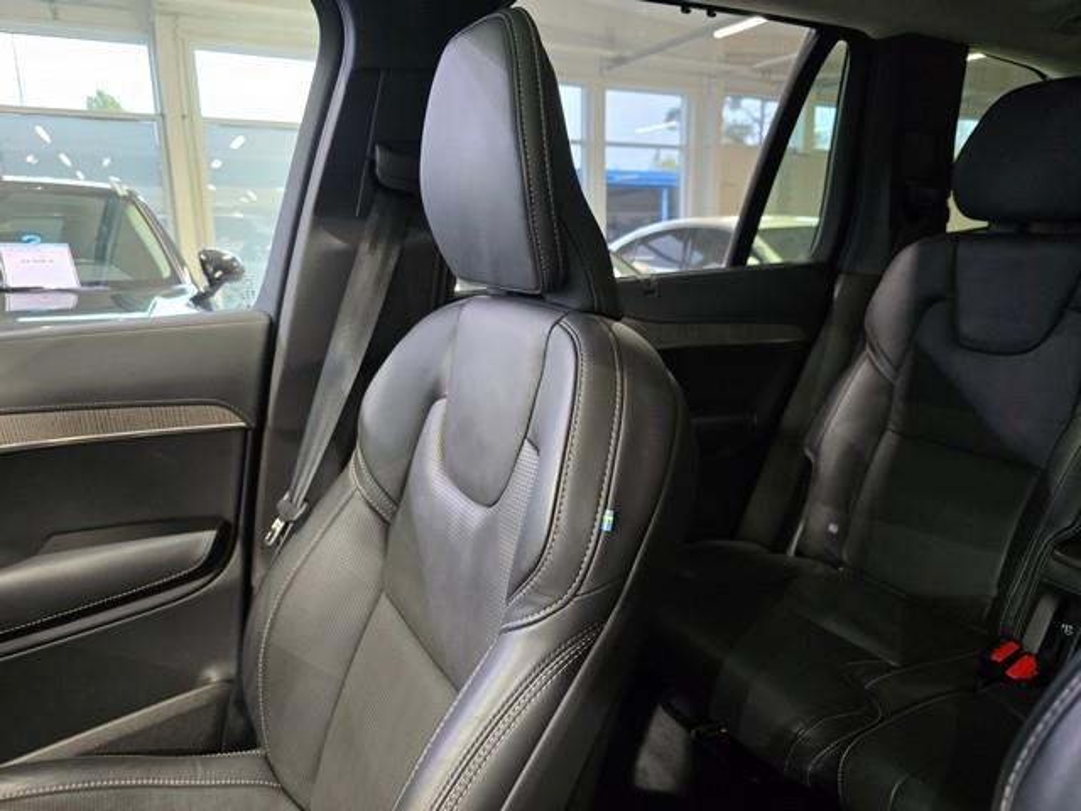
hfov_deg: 73.9
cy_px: 406
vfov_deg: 58.9
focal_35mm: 23
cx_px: 540
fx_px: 718
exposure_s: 1/100
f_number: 1.7
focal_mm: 6.3
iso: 800
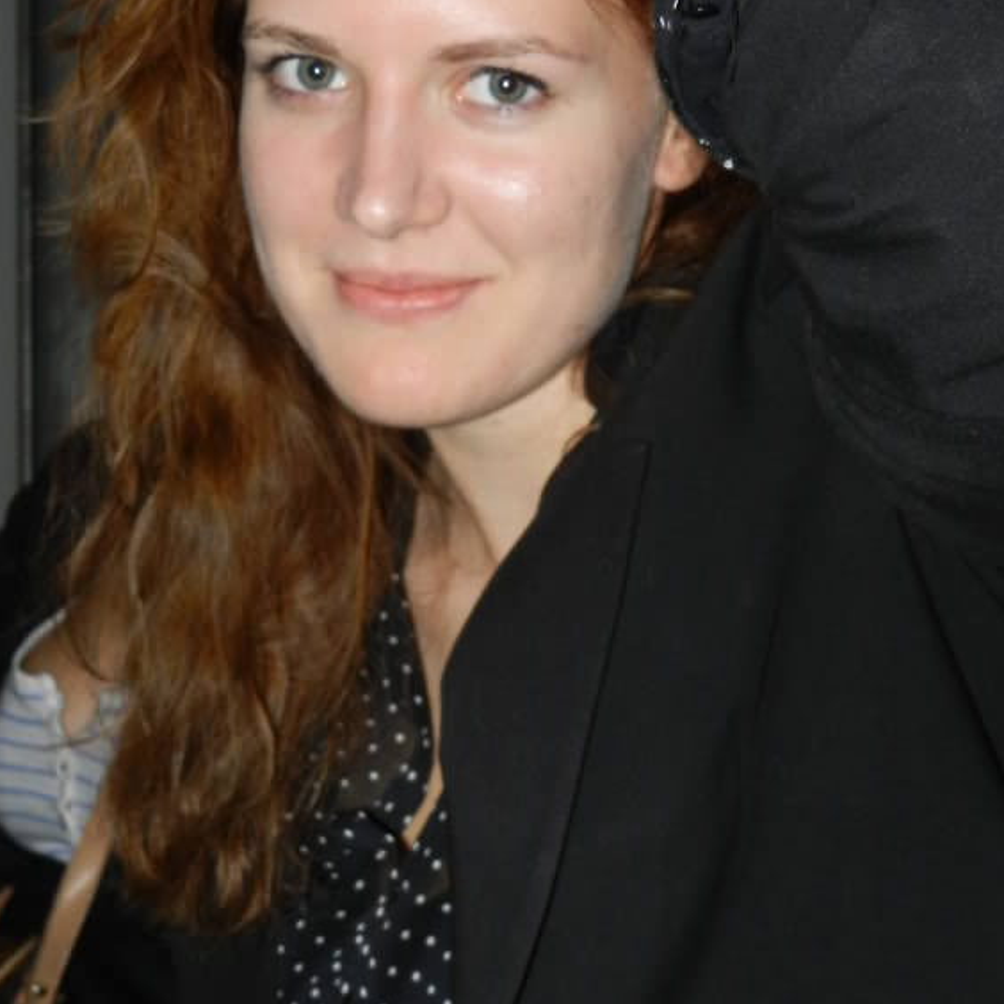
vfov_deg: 20.4
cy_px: 566
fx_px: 2789
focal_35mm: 85
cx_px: 356
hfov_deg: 20.4
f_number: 4.4
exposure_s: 1/30
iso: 200
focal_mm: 9.4
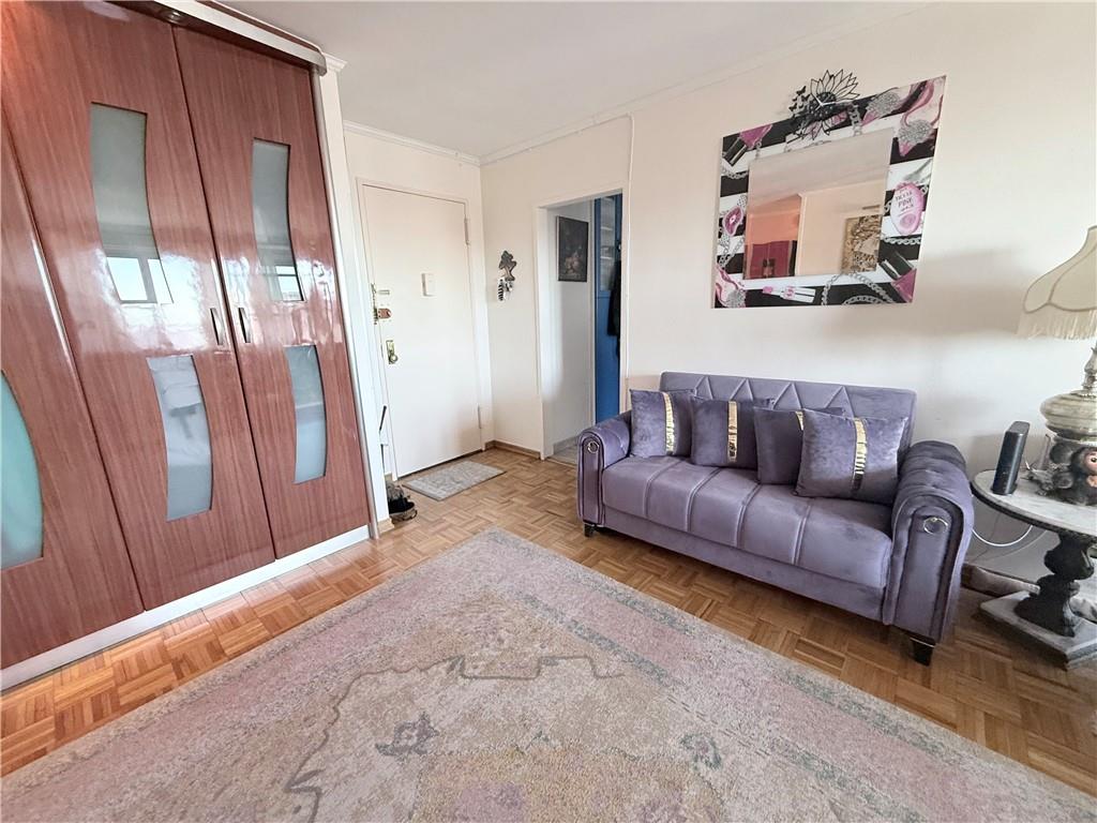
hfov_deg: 102.1
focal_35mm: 14
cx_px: 548
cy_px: 412
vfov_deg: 85.7
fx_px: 444
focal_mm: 2.22
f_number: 2.2
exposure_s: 1/60
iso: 320
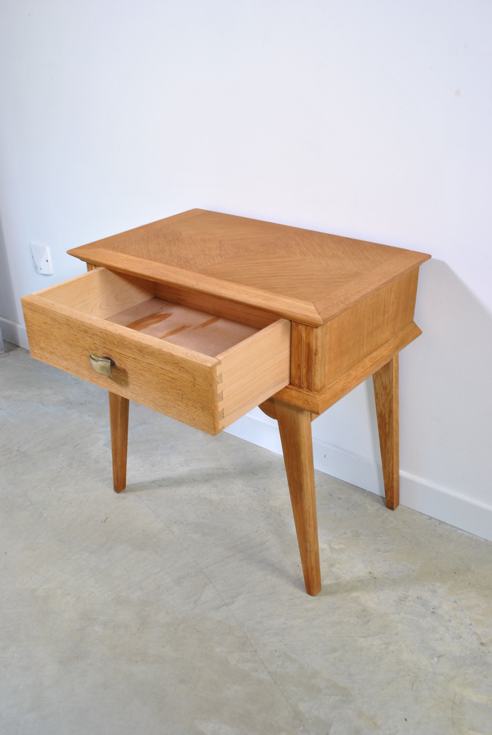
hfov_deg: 40.1
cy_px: 368
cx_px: 246
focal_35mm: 33
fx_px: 675
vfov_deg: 57.2
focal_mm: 22
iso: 200
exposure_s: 1/20
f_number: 7.1
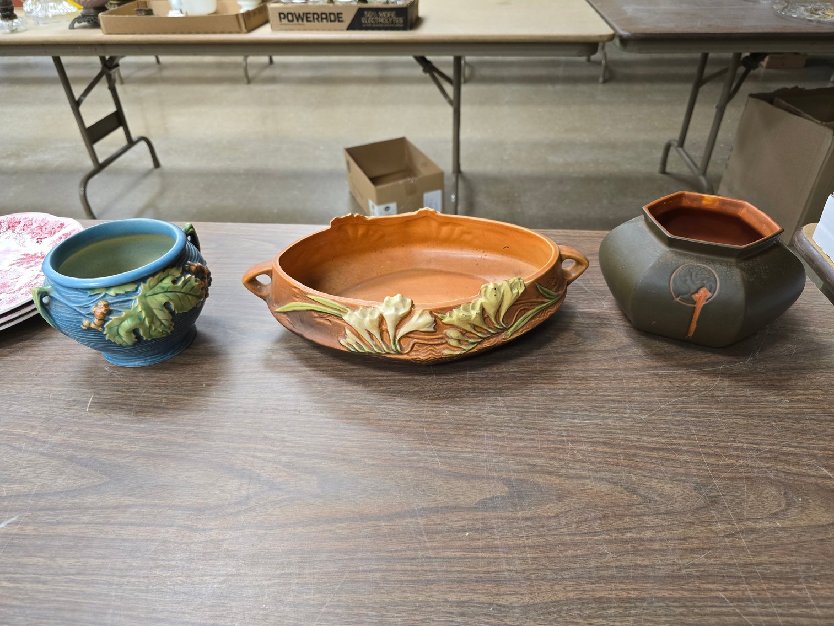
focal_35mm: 23
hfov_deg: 73.9
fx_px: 554
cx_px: 417
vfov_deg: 58.9
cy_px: 313
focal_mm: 6.3
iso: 320
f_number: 1.7
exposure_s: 1/61
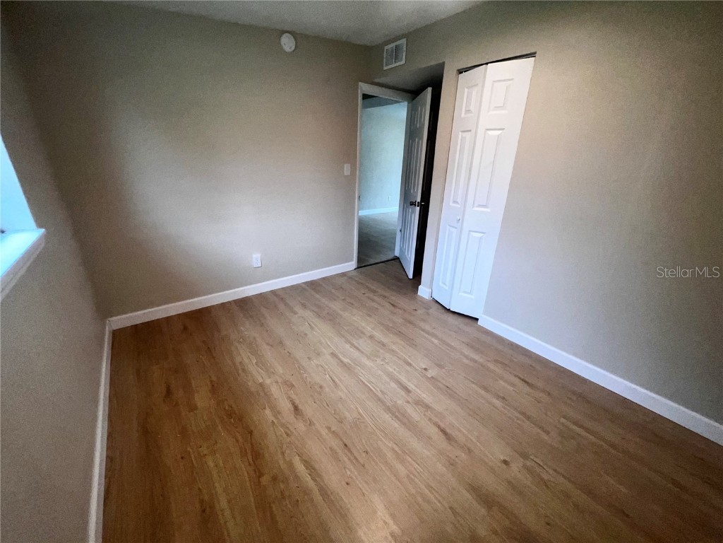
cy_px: 272
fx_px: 272
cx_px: 362
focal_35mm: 13
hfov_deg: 106.2
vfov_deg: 89.9
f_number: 1.8
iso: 100
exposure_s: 1/120
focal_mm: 1.57
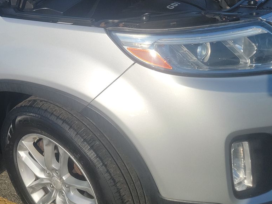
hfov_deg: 36.5
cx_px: 44
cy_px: 57
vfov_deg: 28.8
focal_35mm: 50
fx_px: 393
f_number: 1.8
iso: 50
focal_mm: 6.7
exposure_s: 1/1300
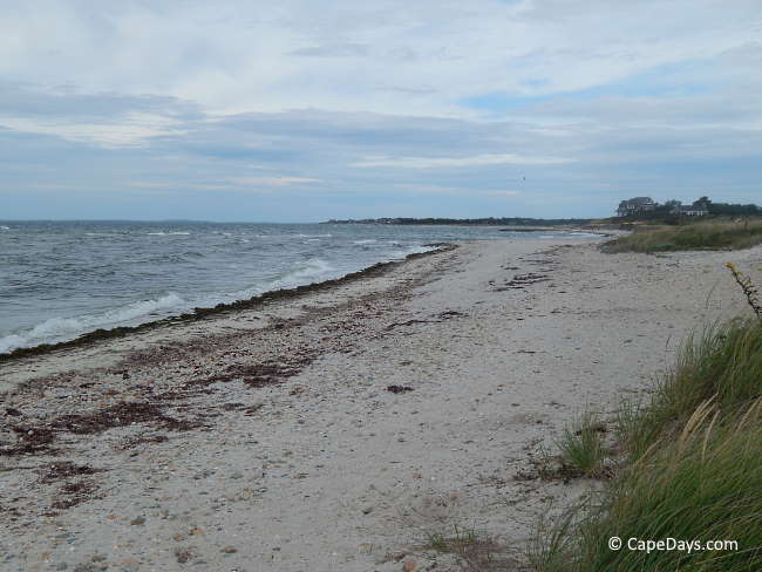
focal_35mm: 43
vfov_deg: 33.6
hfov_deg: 43.8
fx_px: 947
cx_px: 381
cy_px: 286
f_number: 7.1
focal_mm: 7.7
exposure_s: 1/500
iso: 125
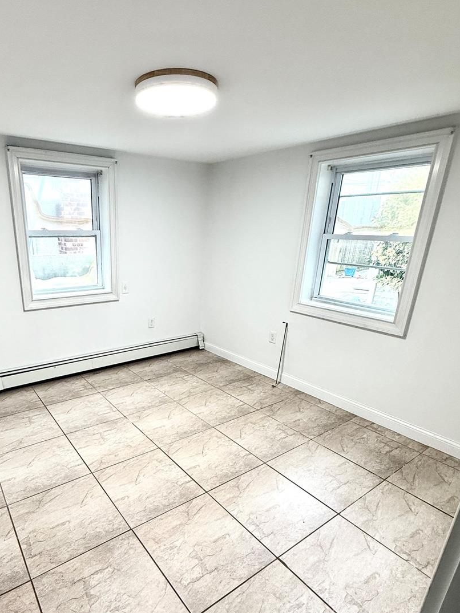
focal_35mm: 20
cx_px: 152
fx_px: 354
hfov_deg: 64.2
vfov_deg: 81.3
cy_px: 347
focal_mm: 2.22
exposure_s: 1/120
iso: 200
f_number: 2.2
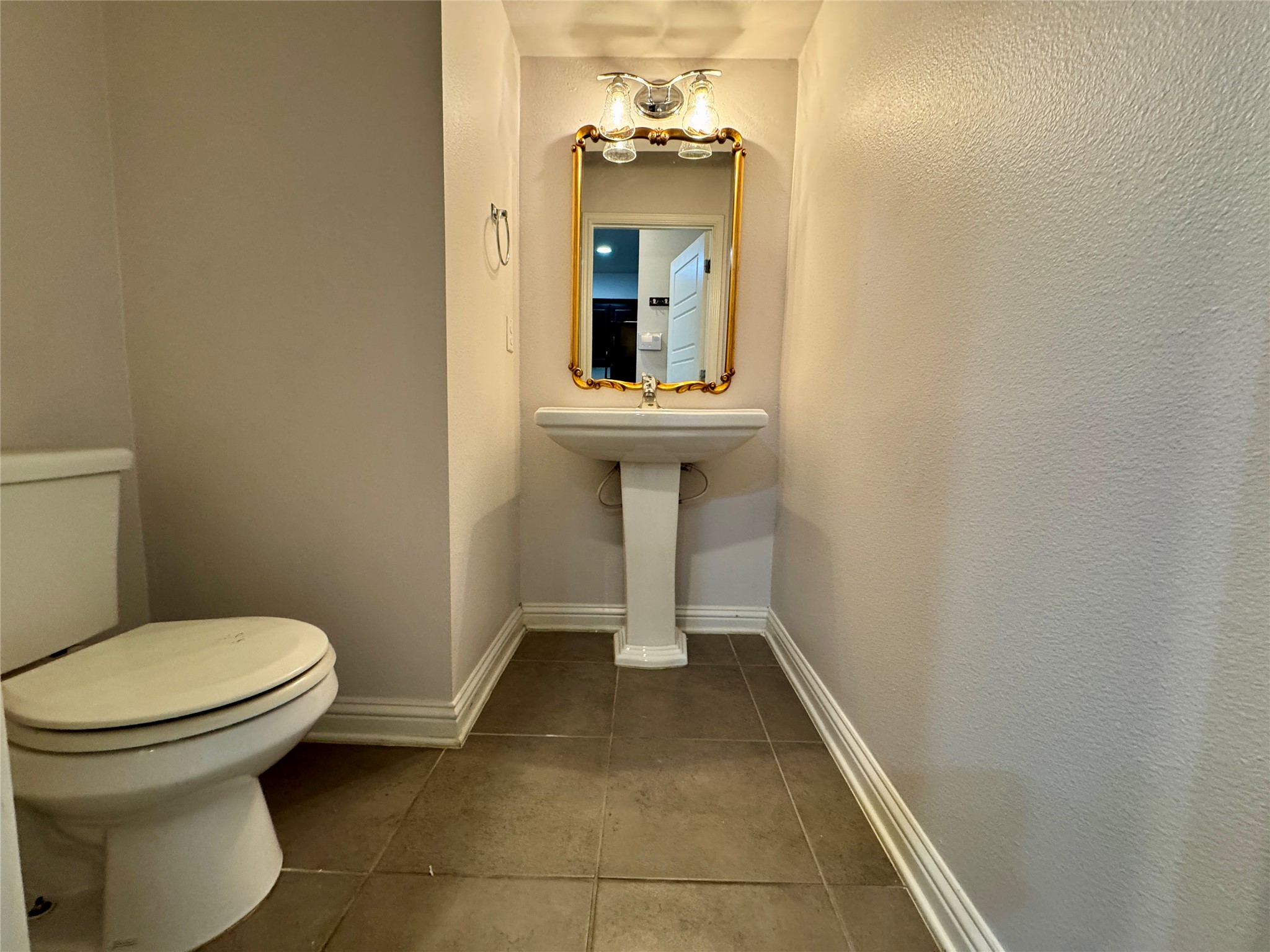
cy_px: 476
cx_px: 635
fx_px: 514
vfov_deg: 85.7
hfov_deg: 102.1
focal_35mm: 14
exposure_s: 1/60
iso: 250
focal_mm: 2.22
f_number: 2.2
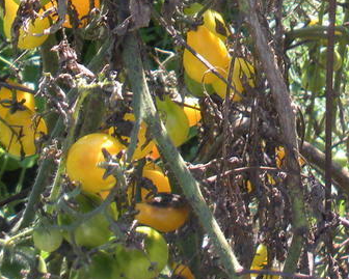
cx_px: 335
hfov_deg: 19.9
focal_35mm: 94
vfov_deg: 15.7
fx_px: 971
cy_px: -62
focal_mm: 6.3
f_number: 3.5
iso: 64
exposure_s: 1/86
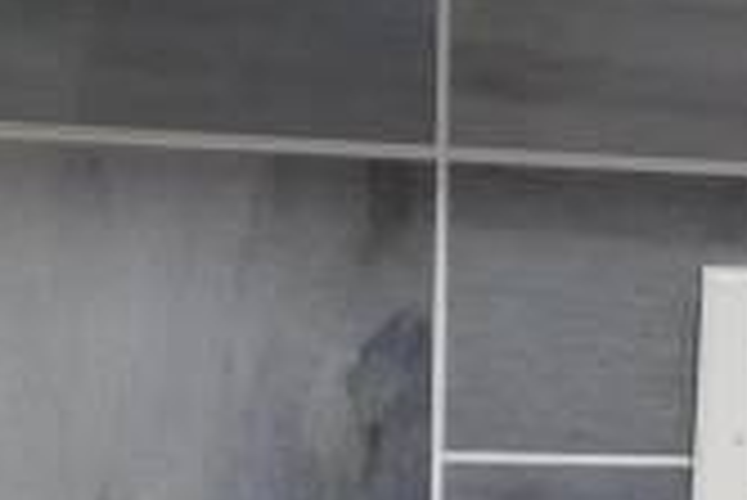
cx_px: 1642
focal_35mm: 167
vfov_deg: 8.2
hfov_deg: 10.9
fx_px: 3468
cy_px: 579
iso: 169
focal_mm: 4.71
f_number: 1.8
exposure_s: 1/50
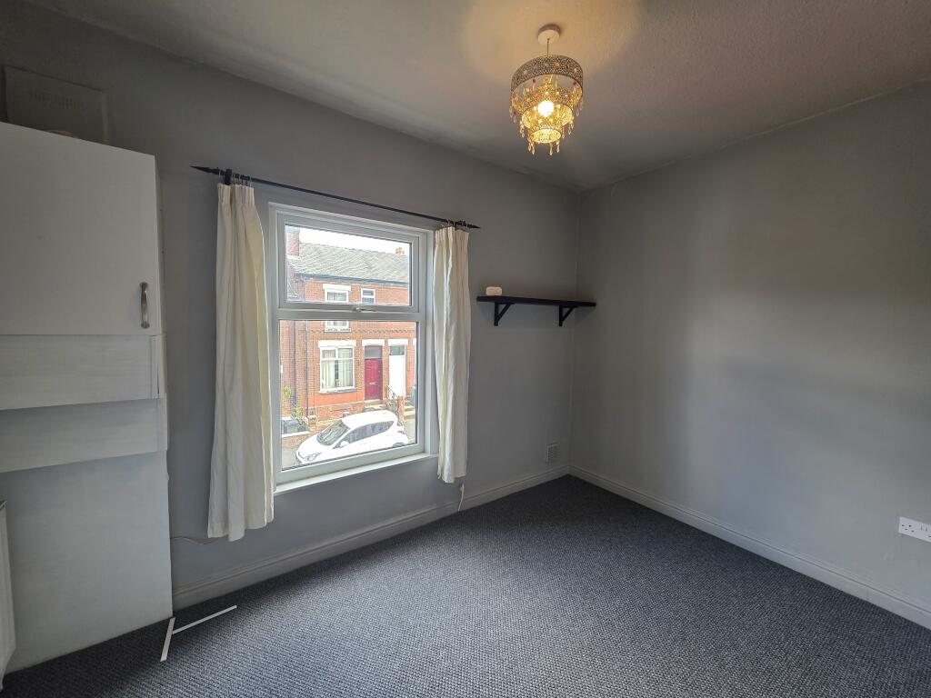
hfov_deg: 106.2
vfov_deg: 89.9
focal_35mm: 13
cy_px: 349
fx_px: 350
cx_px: 466
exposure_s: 1/100
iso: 100
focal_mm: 2.2
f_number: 1.9
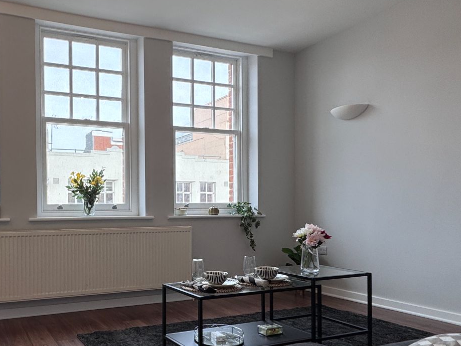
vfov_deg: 45.1
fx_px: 413
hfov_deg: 56.2
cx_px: 129
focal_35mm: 31
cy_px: 216
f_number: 2.2
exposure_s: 1/137
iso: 40
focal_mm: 2.22
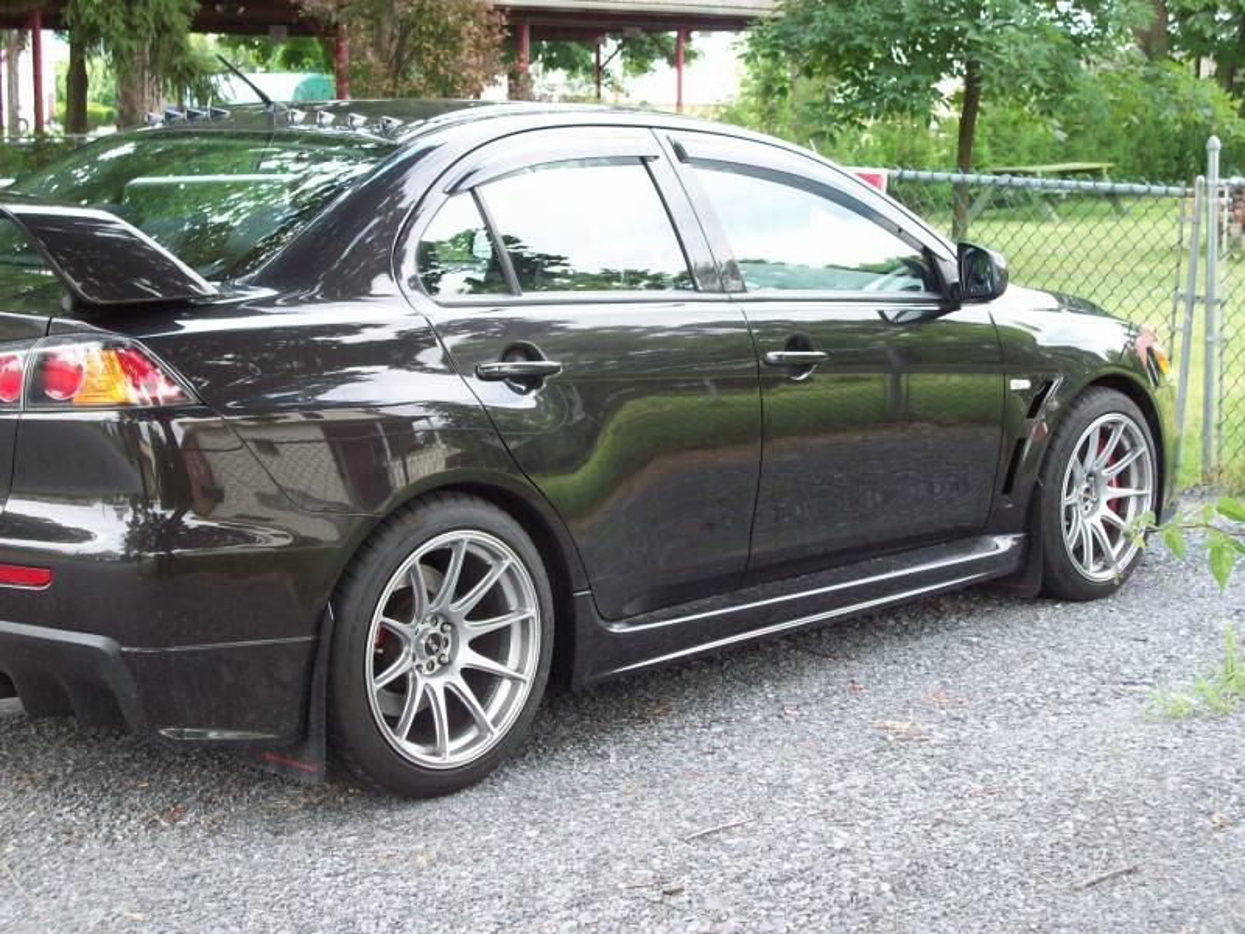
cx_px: 622
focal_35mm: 64
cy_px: 467
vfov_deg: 22.9
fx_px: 2302
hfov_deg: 30.3
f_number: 3.8
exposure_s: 1/91
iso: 83
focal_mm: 10.7
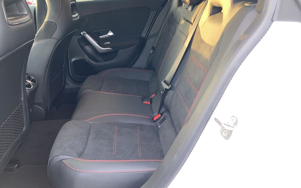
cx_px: 150
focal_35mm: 30
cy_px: 94
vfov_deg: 41.8
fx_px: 246
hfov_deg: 62.9
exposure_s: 1/30
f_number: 1.8
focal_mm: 3.99
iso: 80
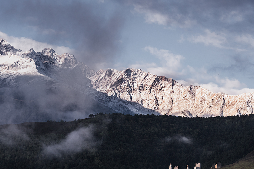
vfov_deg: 10.5
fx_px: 924
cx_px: 167
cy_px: 107
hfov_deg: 15.6
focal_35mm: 131
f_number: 6.3
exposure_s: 1/320
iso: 200
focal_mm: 70
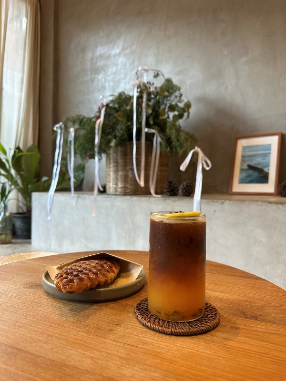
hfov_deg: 56.8
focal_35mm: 24
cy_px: 190
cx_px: 143
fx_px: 264
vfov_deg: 71.6
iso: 250
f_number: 1.78
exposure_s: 1/67
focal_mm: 6.86
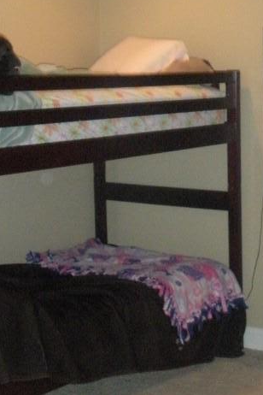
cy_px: 139
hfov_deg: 15.9
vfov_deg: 24.4
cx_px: 299
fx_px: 909
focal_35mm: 83
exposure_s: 1/60
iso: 626
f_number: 3.5
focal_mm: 6.3
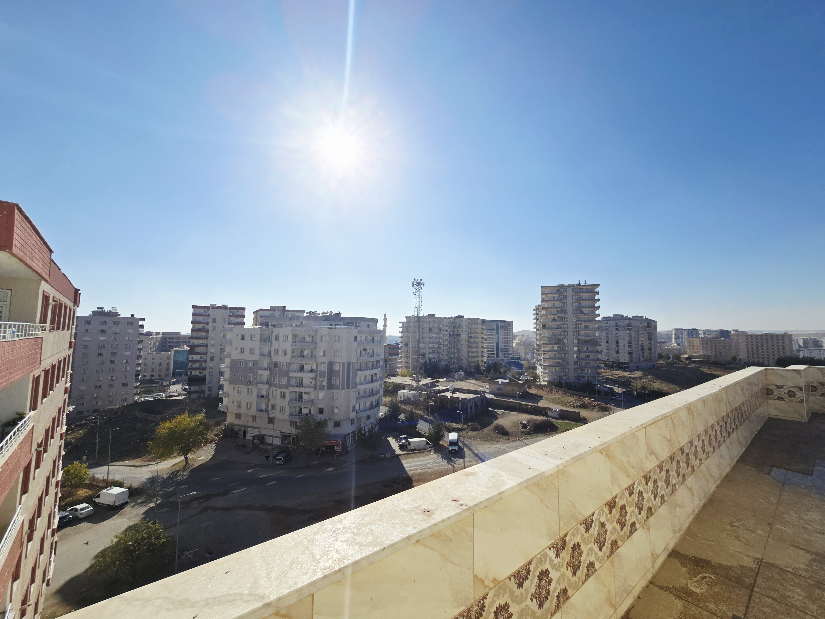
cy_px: 310
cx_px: 412
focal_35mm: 13
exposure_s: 1/5883
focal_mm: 2.2
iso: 50
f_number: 2.2
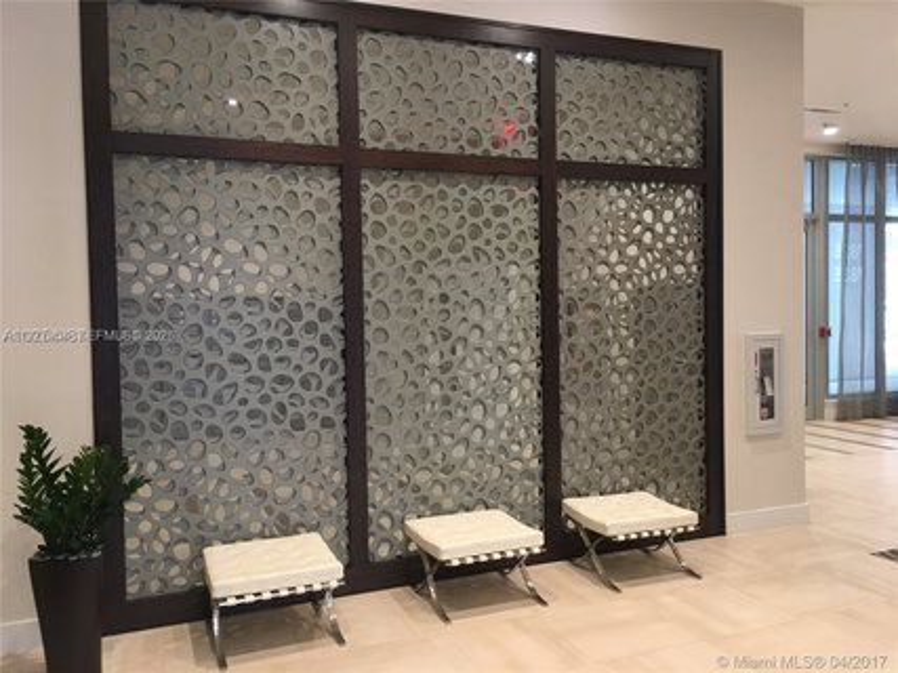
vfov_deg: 48.2
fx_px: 752
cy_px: 336
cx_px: 449
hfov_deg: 61.7
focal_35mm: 29
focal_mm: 4.15
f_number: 2.2
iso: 32
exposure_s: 1/15
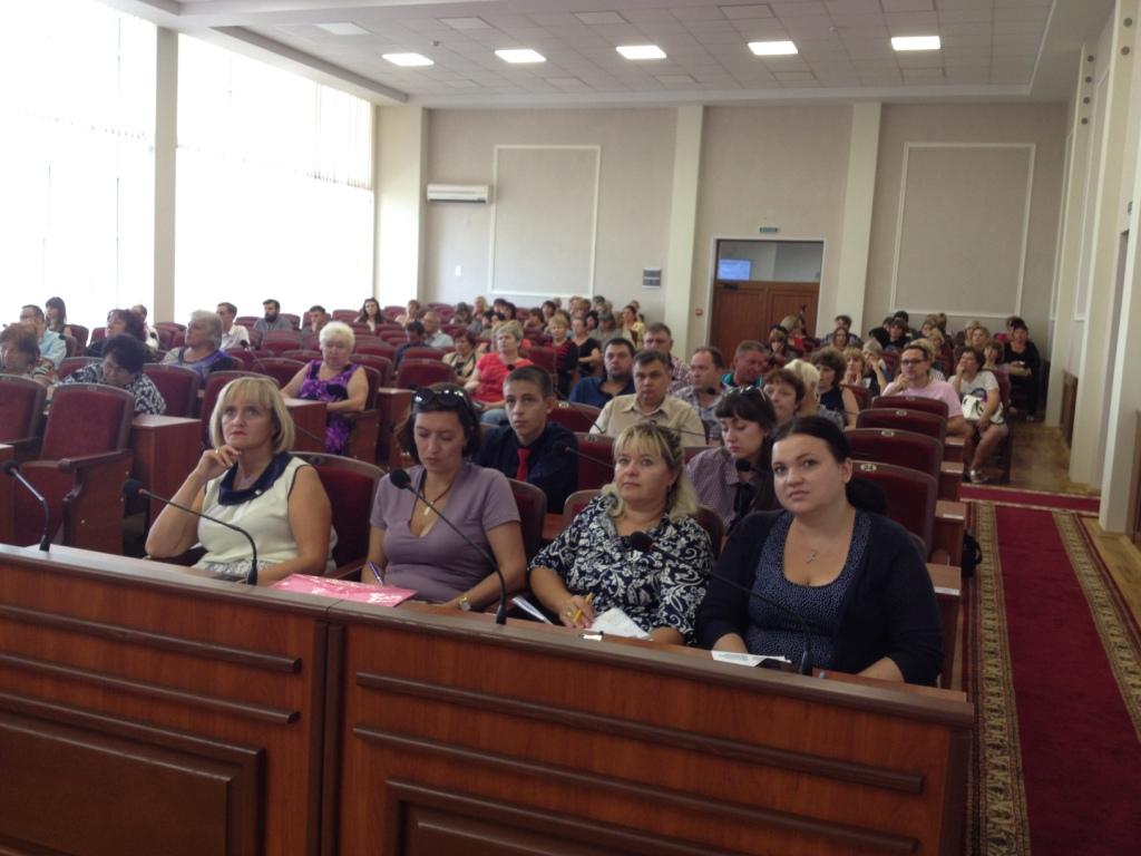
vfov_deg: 40.7
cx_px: 570
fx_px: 1154
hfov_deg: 52.6
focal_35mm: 35
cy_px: 428
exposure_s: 1/20
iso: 64
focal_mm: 4.28
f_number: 2.4
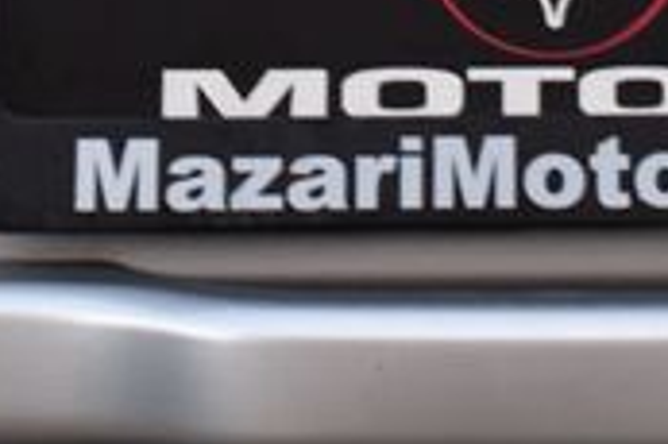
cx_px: 568
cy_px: -259
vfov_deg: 6.1
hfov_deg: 9.3
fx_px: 4115
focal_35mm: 222
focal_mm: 40
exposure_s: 1/15
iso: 800
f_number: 6.3
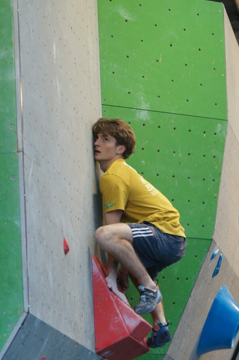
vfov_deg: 10.2
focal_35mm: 202
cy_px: 191
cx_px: 122
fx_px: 2016
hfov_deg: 6.8
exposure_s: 1/320
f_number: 2.8
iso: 1600
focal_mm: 120
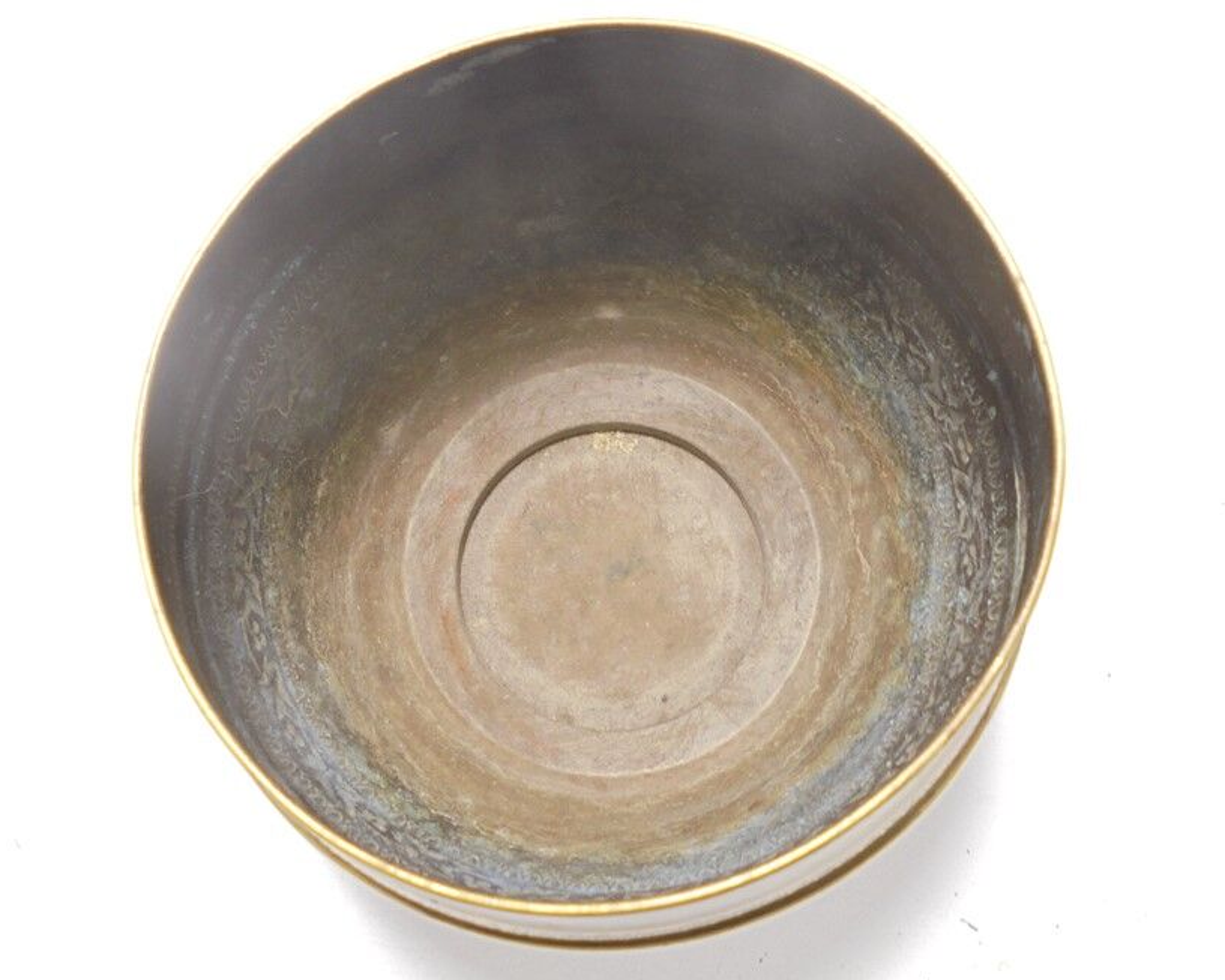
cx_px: 585
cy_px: 481
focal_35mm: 28
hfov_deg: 62.2
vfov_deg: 51.5
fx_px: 1015
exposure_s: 1/30
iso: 100
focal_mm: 4.6
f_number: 3.5
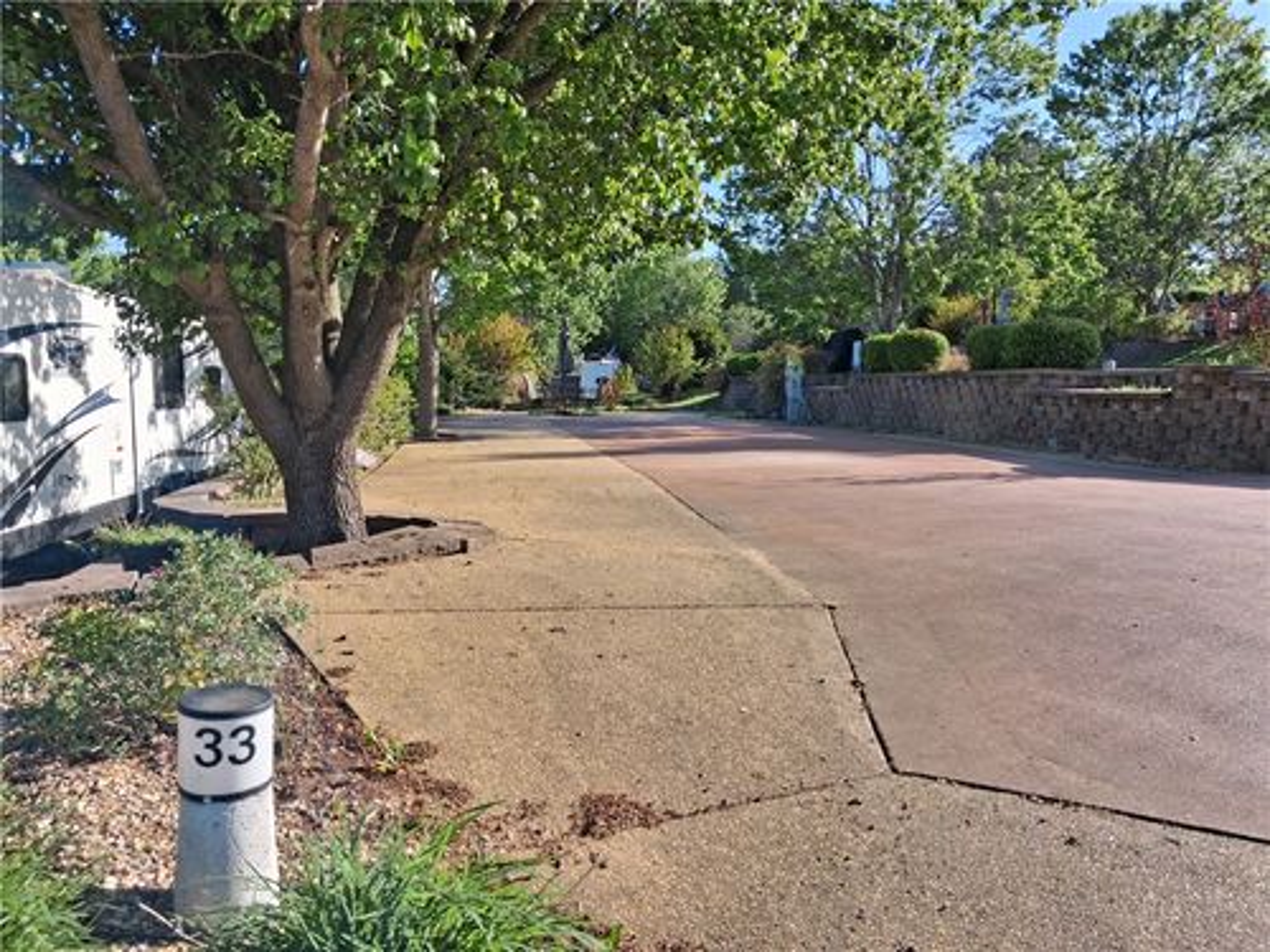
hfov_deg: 65.3
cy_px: 476
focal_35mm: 27
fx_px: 991
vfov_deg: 51.4
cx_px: 635
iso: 20
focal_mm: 4
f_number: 1.8
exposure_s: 1/374
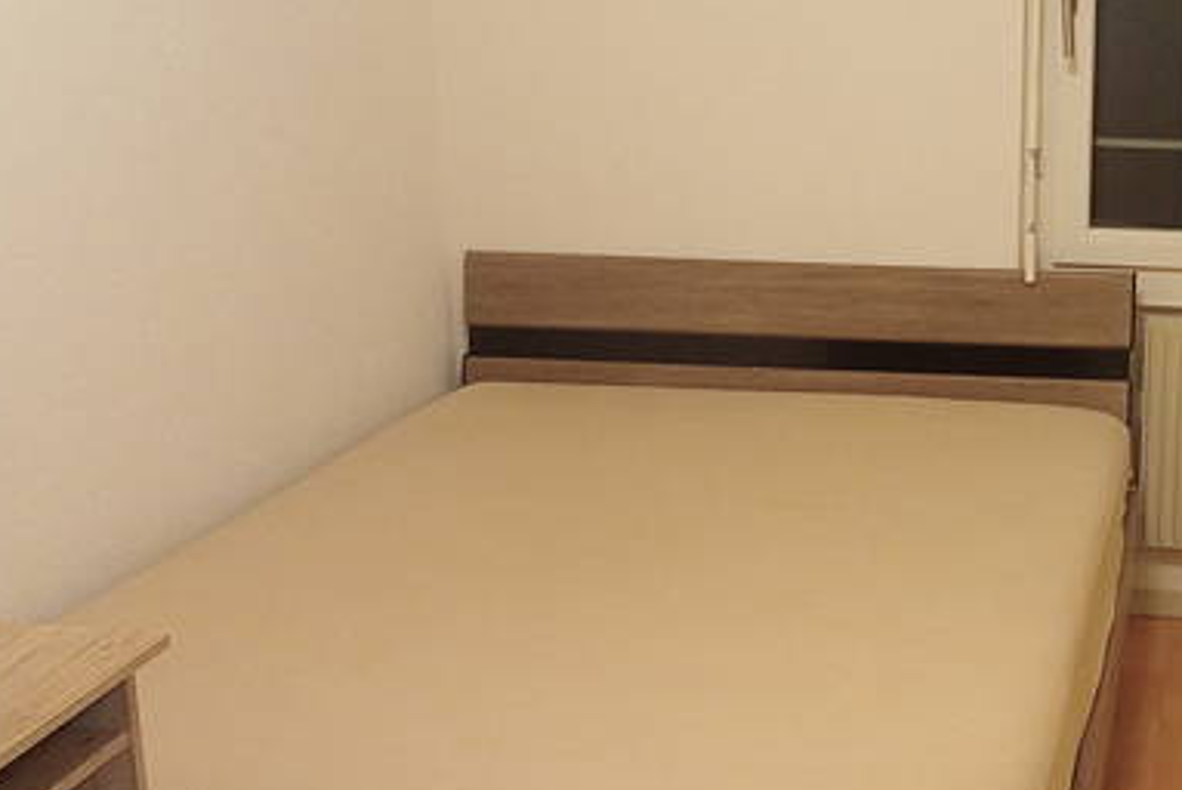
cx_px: 1034
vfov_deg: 22.6
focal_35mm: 60
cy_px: 466
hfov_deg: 32.0
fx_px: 1971
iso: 1964
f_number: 1.8
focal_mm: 4.04
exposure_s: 1/25
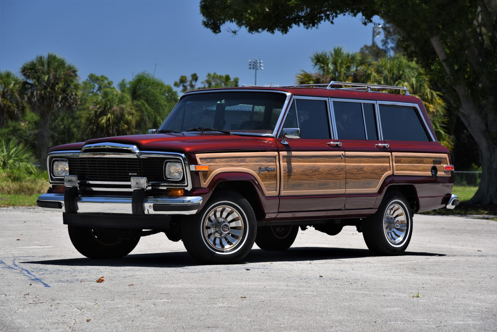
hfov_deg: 17.1
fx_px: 1657
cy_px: 166
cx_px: 248
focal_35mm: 120
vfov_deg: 11.4
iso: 640
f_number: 7.1
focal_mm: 120
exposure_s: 1/800
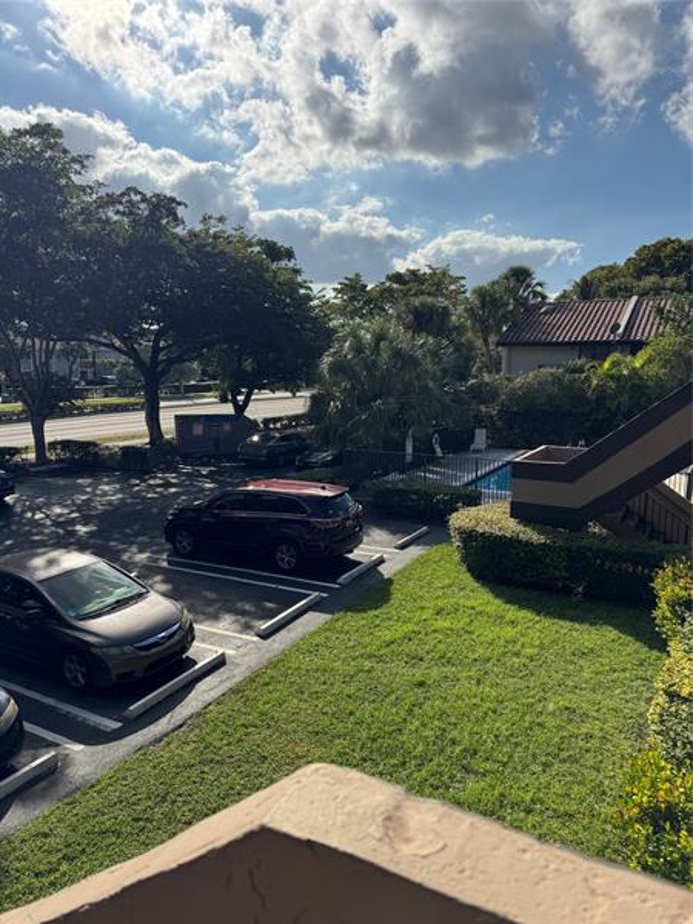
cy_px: 462
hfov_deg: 56.8
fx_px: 641
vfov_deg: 71.6
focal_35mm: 24
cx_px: 346
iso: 80
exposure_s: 1/7092
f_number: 1.78
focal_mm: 6.76
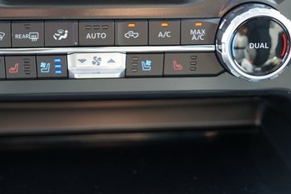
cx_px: 98
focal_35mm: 66
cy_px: 28
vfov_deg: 20.3
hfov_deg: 30.3
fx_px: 534
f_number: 4
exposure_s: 1/60
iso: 400
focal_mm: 36
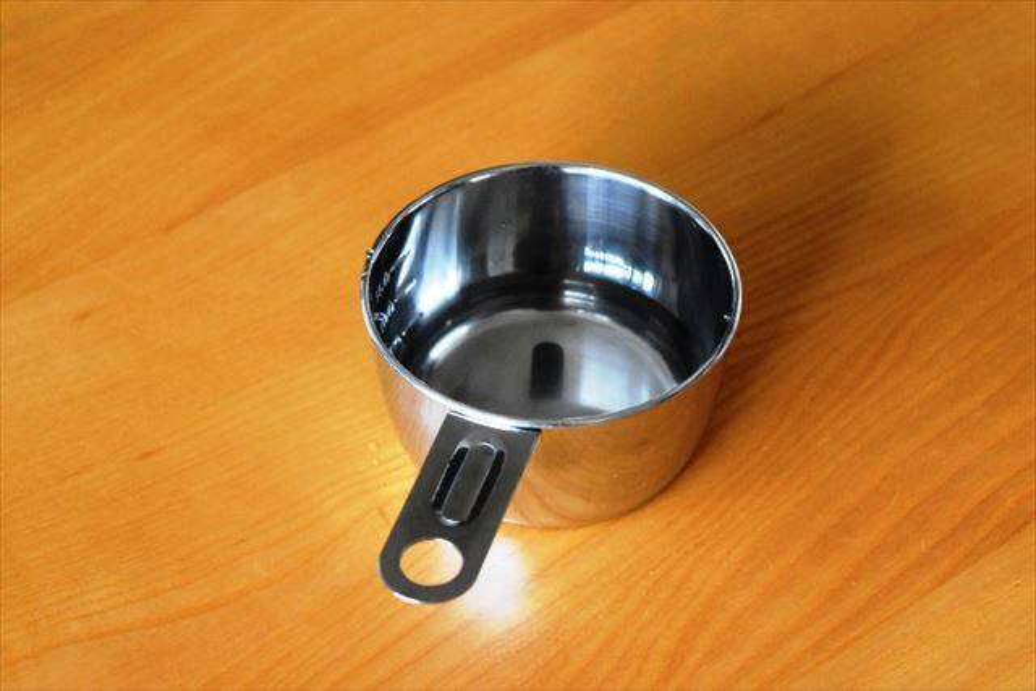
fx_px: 2375
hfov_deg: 24.6
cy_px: 346
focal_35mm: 82
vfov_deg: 16.6
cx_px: 518
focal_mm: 55
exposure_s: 1/60
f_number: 5.6
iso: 2000
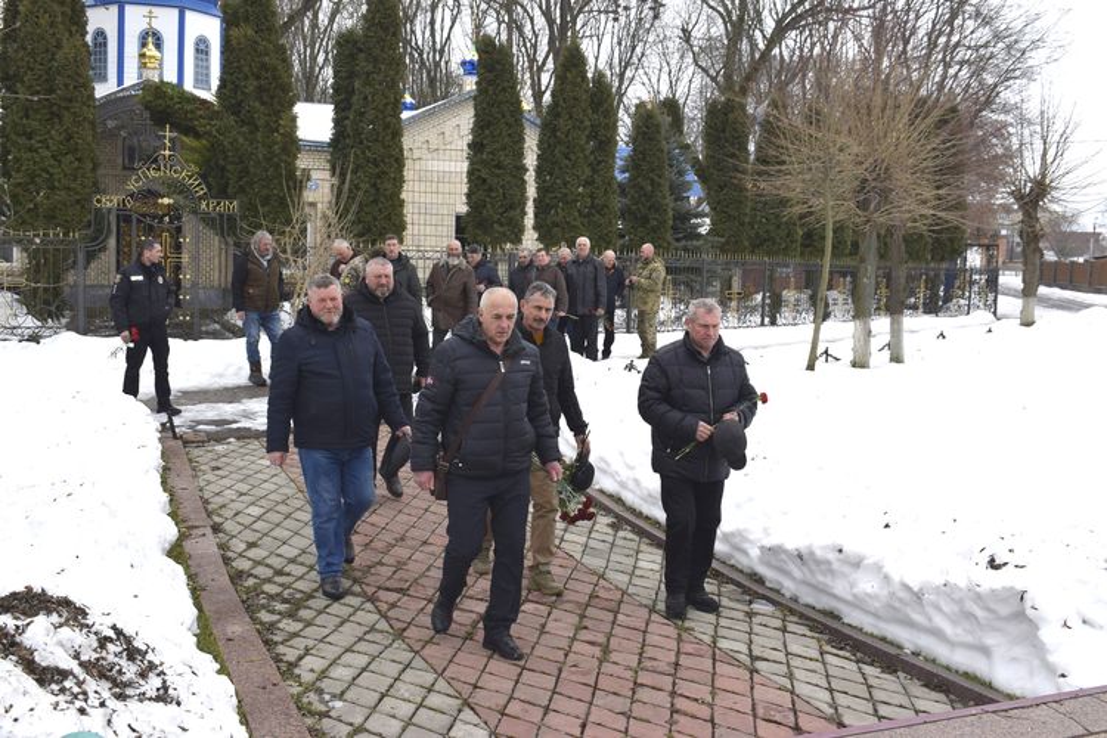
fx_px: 1107
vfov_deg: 36.9
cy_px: 369
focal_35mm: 36
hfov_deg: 53.1
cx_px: 554
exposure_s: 1/200
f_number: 8
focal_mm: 24
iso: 100
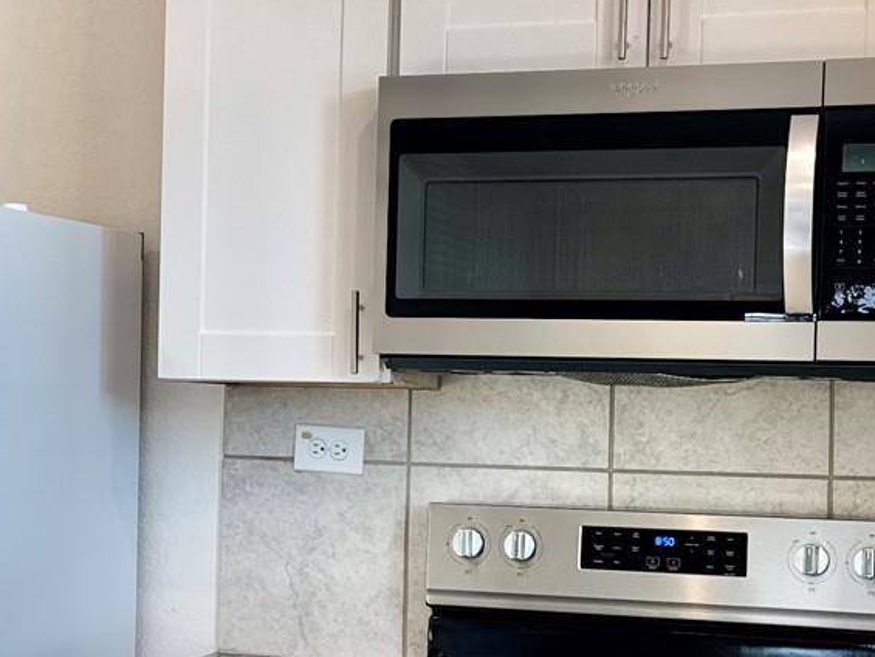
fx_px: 2200
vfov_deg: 17.0
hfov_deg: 22.3
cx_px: 232
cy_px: 387
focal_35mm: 87
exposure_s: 1/120
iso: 64
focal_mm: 6.76
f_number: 1.78
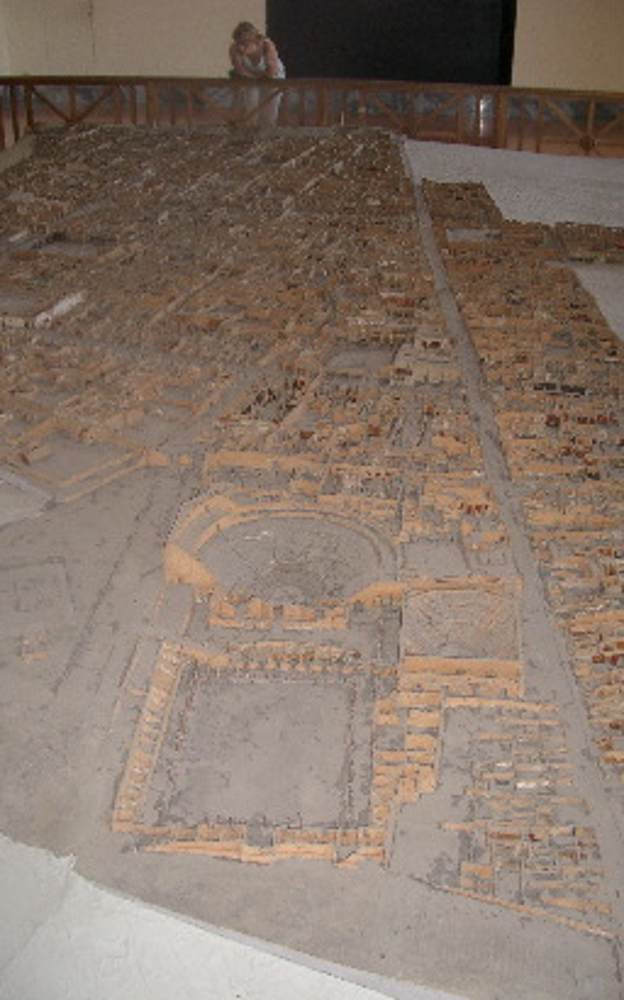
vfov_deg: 51.6
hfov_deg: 33.6
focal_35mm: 38
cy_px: 495
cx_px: 303
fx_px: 1035
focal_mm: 5.8
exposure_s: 1/40
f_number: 2.6
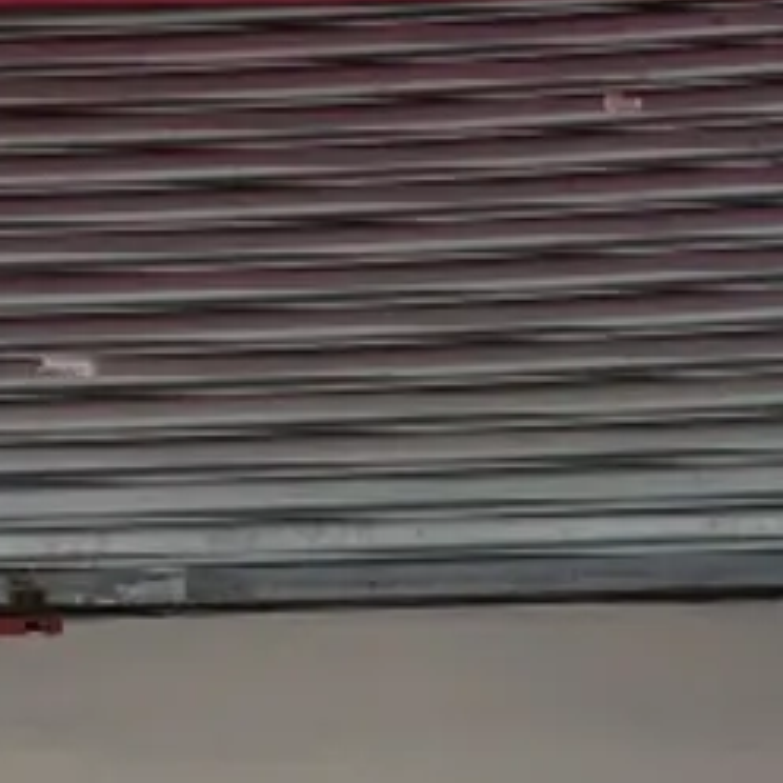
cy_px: 508
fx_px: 2738
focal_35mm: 107
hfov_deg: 16.2
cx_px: 281
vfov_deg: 16.2
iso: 50
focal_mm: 4.3
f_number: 2.4
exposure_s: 1/357
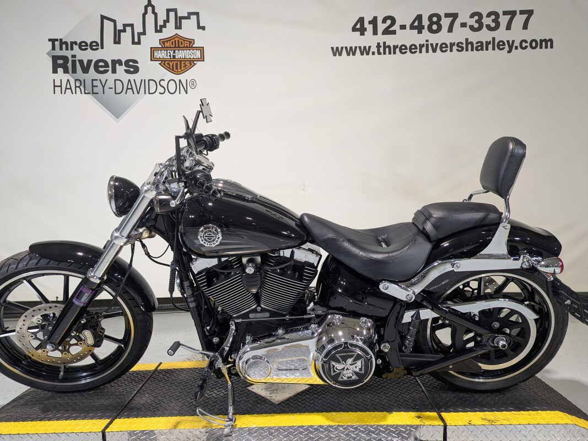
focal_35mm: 24
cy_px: 220
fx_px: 408
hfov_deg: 71.6
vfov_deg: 56.8
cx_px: 294
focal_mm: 6.81
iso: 111
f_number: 1.85
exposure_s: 1/120
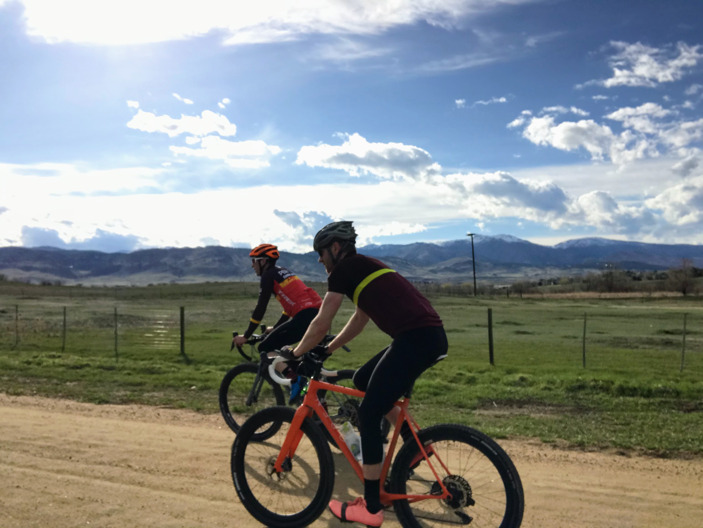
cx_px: 352
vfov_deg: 44.2
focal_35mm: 32
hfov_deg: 56.8
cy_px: 264
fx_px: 650
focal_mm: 2.87
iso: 25
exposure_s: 1/1898
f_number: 2.2
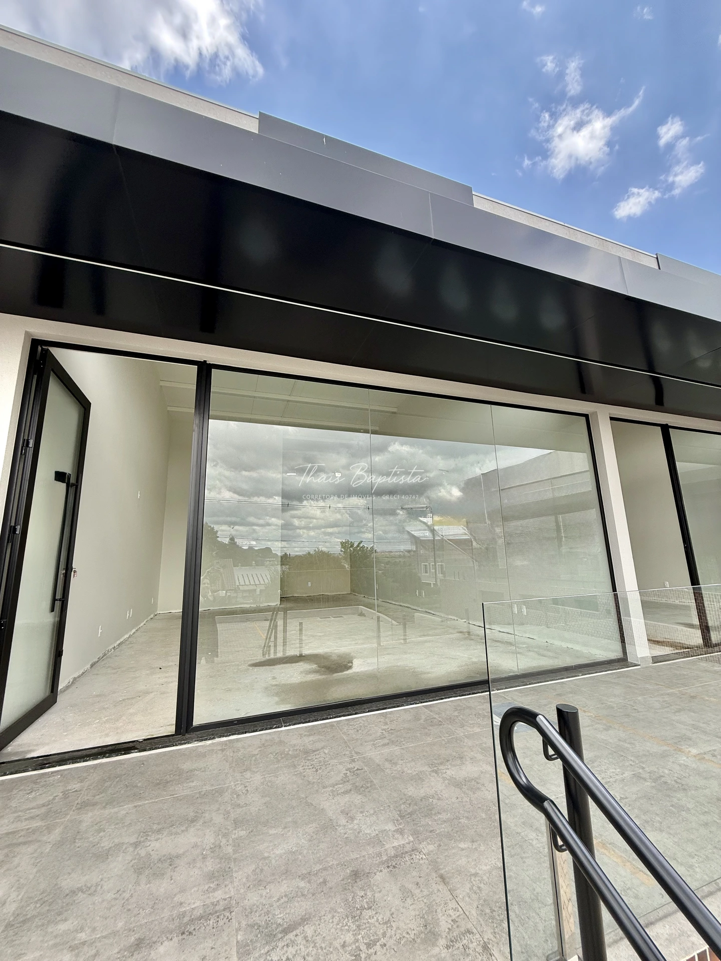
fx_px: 389
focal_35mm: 14
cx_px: 360
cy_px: 480
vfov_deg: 102.1
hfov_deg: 85.7
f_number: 2.2
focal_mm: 2.22
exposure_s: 1/344
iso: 50
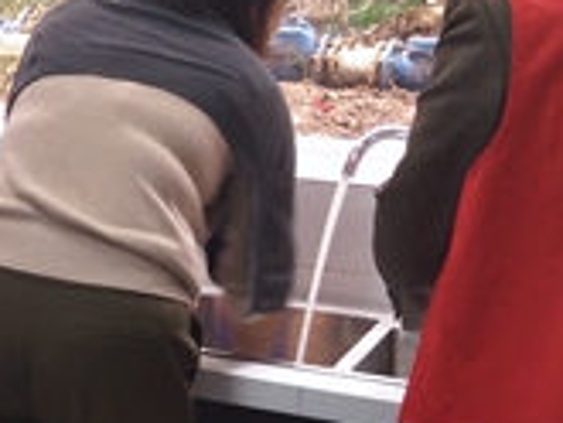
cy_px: 143
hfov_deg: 17.8
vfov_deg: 14.6
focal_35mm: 101
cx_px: -225
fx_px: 1644
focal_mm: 3.59
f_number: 1.8
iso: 203
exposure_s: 1/30
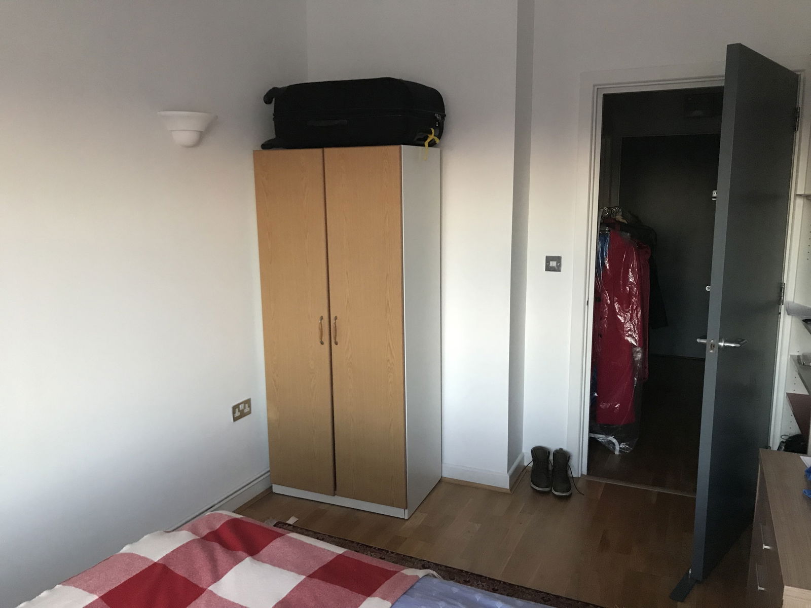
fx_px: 656
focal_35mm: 28
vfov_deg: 49.7
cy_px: 304
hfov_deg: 63.4
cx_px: 406
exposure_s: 1/9
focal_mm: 3.99
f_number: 1.8
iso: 100
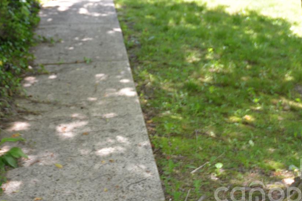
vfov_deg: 17.8
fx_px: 621
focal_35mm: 74
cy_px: -21
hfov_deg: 26.7
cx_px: 48
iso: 200
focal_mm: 30
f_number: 4
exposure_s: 1/160
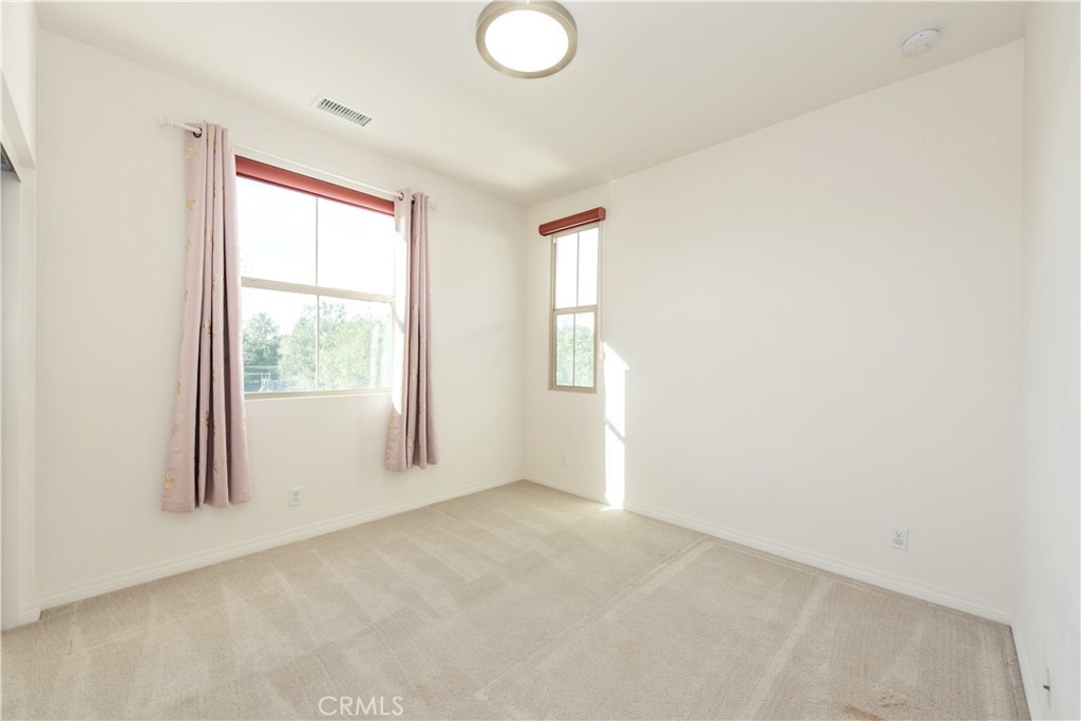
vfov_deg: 81.2
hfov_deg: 104.2
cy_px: 360
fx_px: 420
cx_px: 540
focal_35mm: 14
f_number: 5.6
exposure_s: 1/125
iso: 160
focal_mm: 14
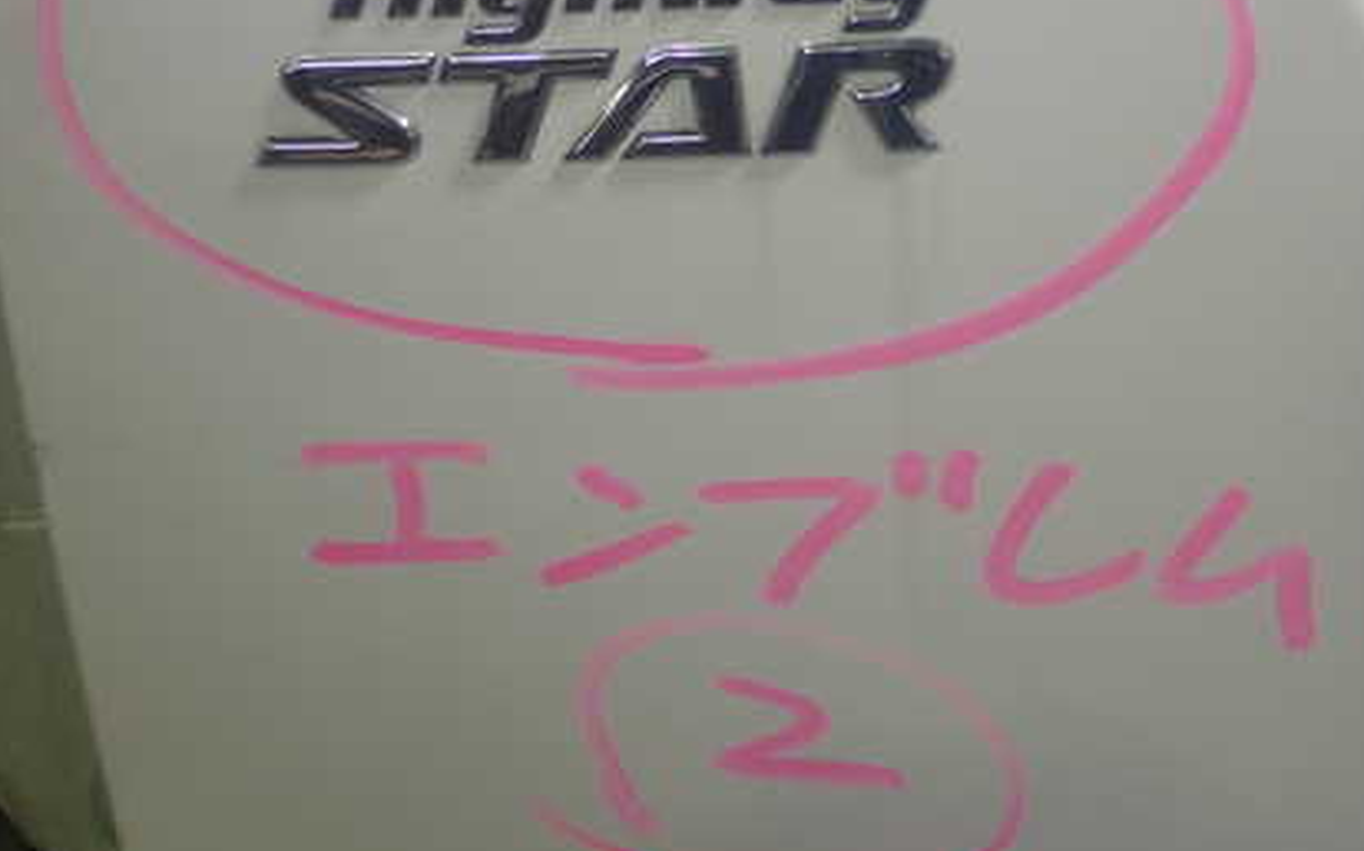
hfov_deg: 30.2
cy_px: 242
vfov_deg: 19.0
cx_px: 712
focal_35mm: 68
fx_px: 2526
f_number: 2.9
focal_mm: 7.84
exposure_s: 1/80
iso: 160
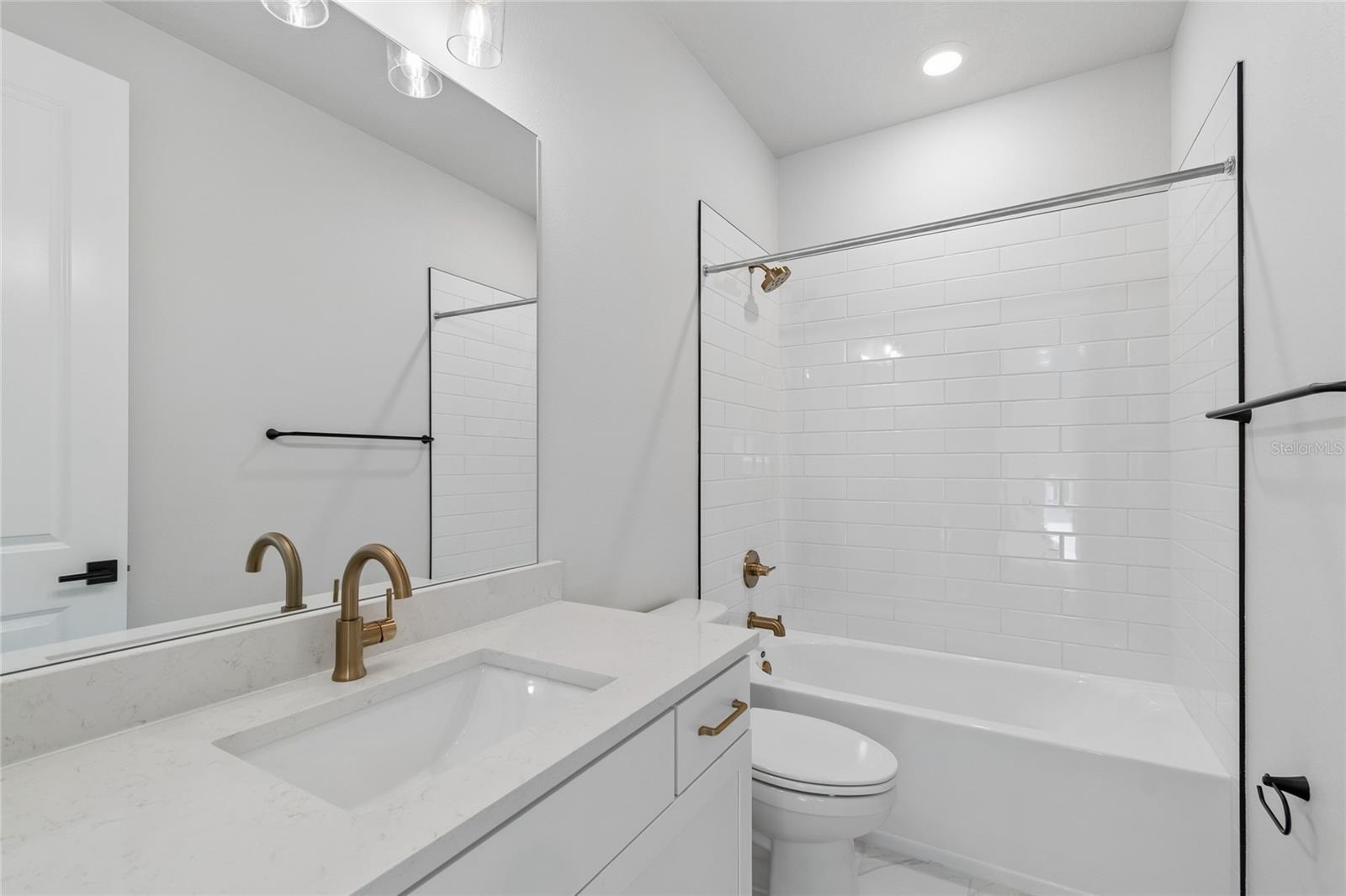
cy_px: 448
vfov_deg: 77.3
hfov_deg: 100.4
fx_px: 561
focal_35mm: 15
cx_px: 673
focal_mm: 10
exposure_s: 1/15
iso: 100
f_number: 7.1
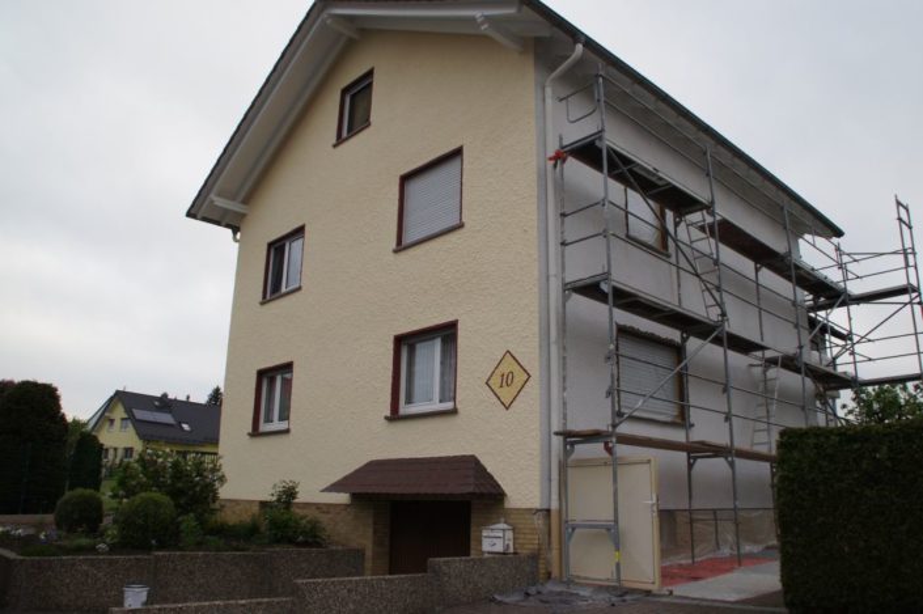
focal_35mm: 27
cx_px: 462
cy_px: 307
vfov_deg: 47.9
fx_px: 692
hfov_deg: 67.4
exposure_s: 1/100
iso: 100
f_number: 9
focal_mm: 18
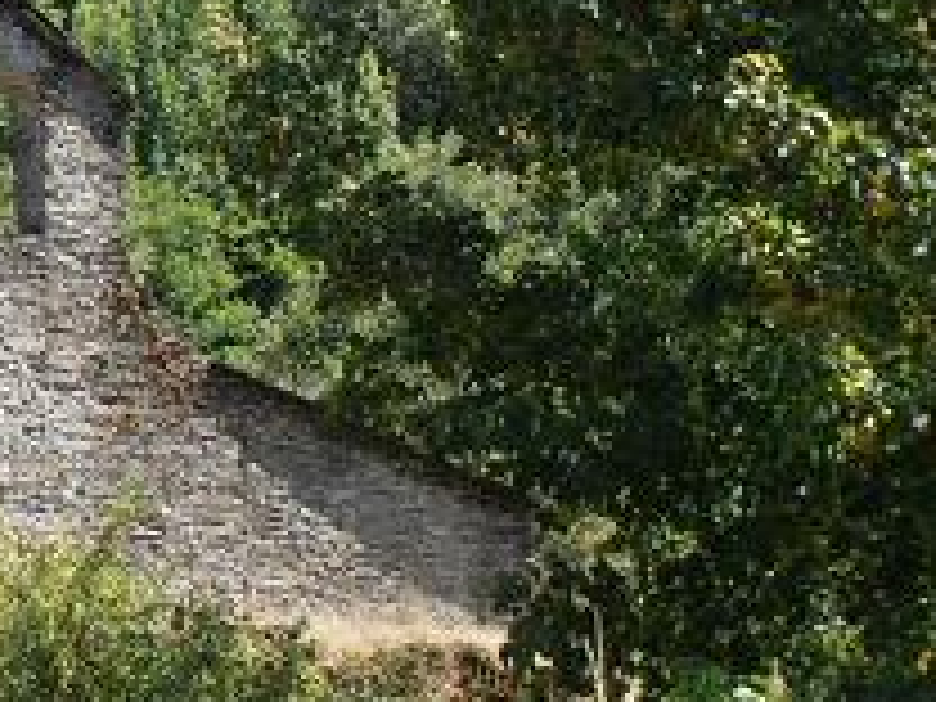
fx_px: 3921
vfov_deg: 10.2
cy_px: 387
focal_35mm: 145
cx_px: -108
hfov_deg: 13.3
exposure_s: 1/250
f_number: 4.5
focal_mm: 10.04
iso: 80
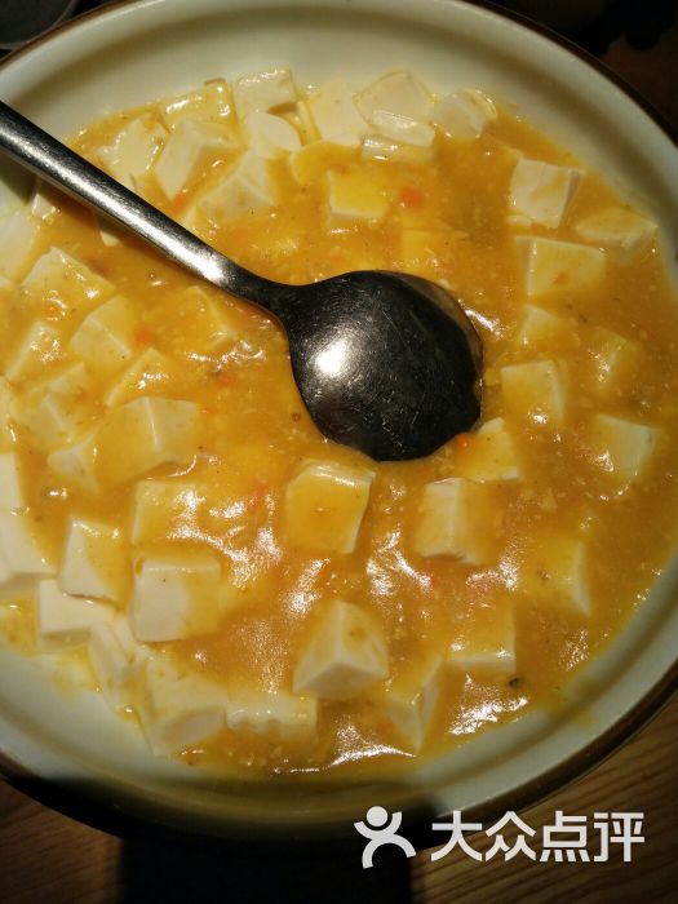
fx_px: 548
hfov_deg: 63.4
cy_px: 452
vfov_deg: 79.0
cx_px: 339
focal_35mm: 21
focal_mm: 3.66
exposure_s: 1/100
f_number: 2.2
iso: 60
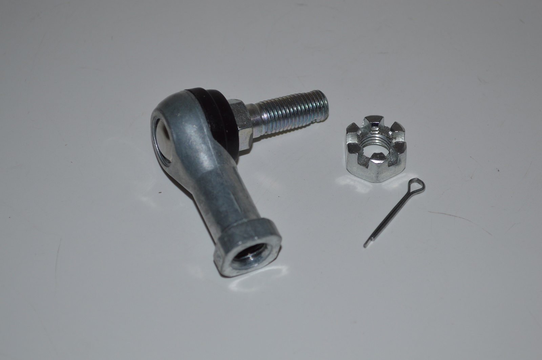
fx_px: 1241
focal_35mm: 82
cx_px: 271
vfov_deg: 16.5
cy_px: 180
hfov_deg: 24.6
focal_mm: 55
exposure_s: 1/200
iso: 100
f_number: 5.6
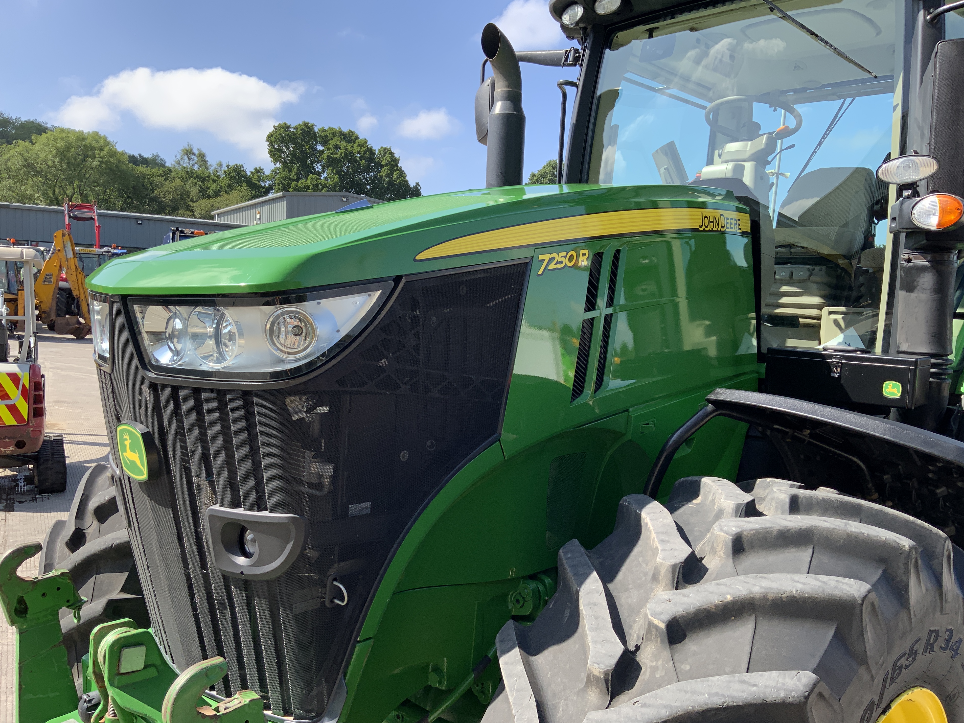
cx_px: 477
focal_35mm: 30
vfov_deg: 46.8
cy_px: 364
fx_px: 835
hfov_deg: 60.0
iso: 16
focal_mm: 3
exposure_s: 1/719
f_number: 1.8
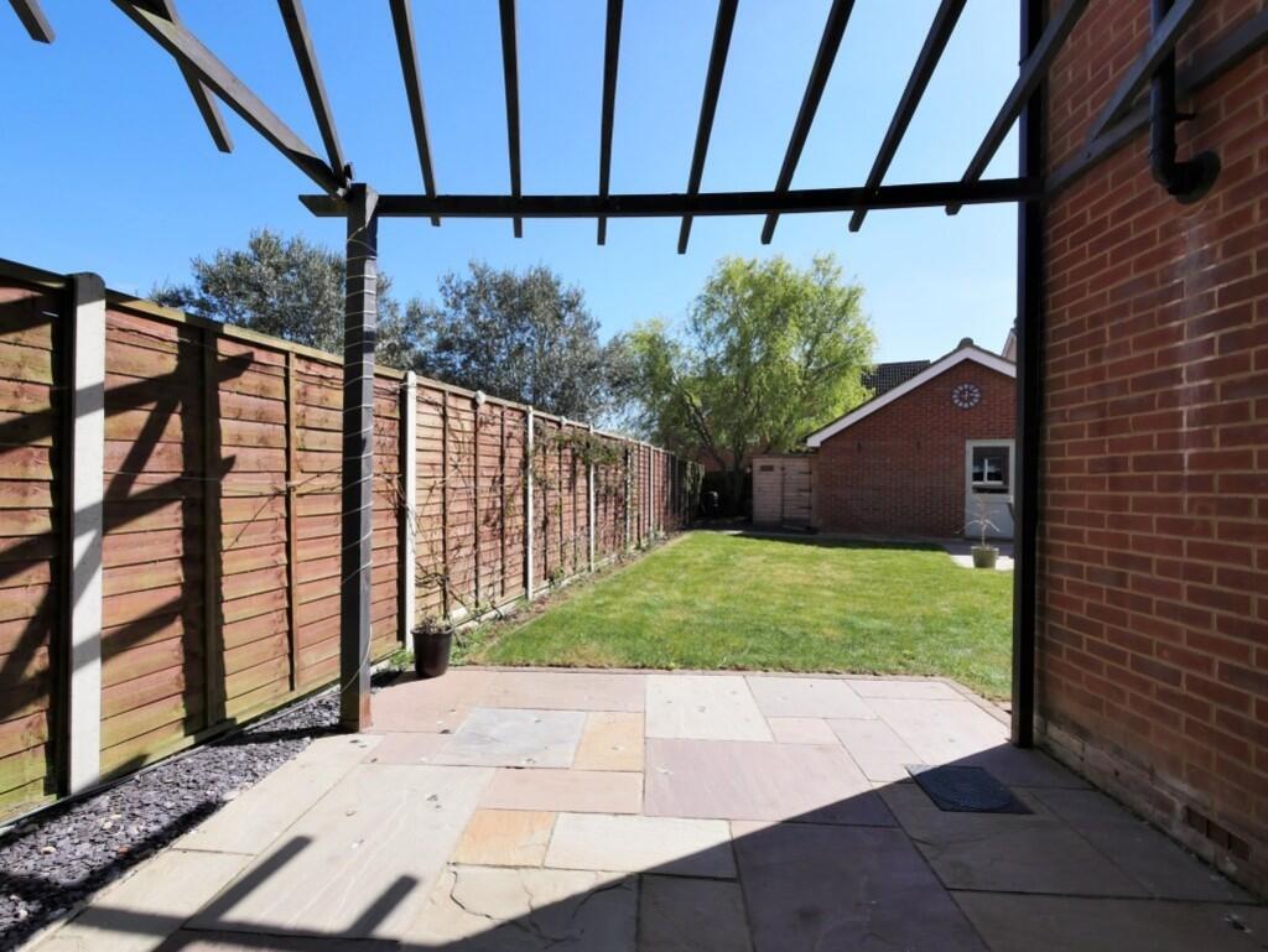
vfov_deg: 85.7
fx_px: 513
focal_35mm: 14
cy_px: 476
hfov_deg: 102.0
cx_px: 634
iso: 200
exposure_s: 1/400
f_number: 8
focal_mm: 7
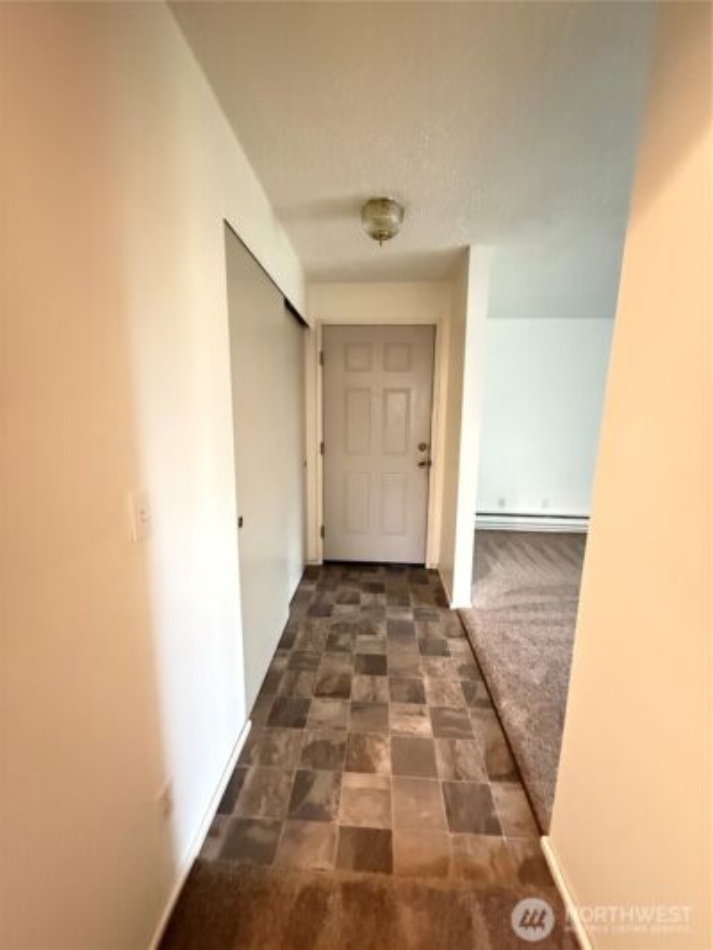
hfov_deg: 85.7
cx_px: 356
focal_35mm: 14
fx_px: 384
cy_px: 475
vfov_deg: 102.1
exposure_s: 1/30
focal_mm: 2.22
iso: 1600
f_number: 2.2
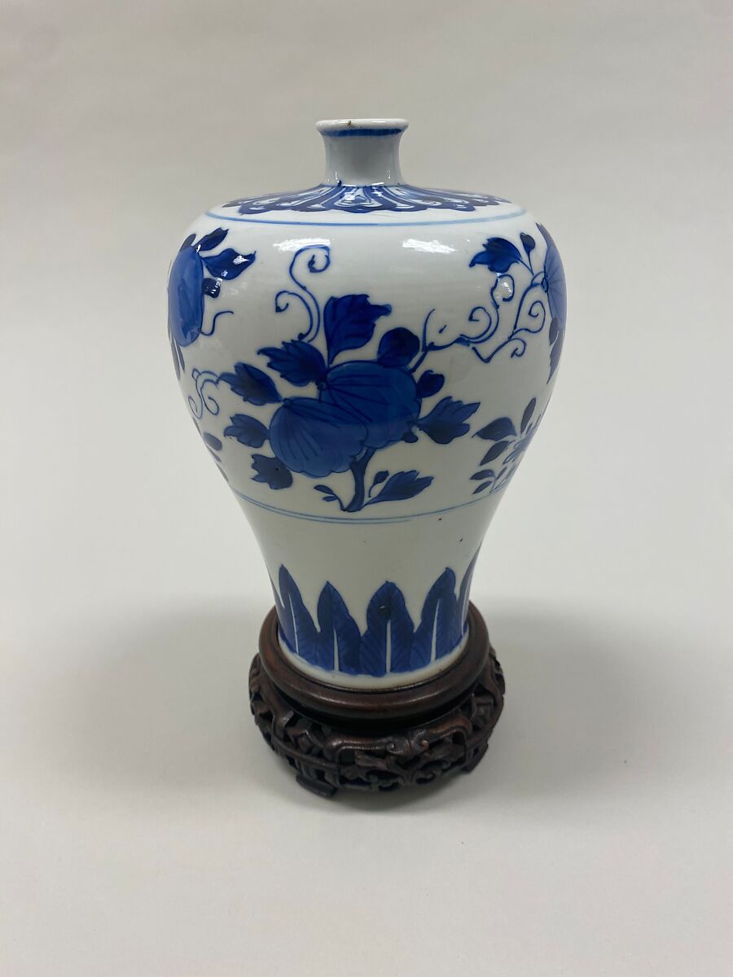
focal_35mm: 26
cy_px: 488
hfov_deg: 53.1
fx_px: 734
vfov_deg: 67.3
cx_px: 366
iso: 64
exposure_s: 1/60
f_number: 1.8
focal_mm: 4.25
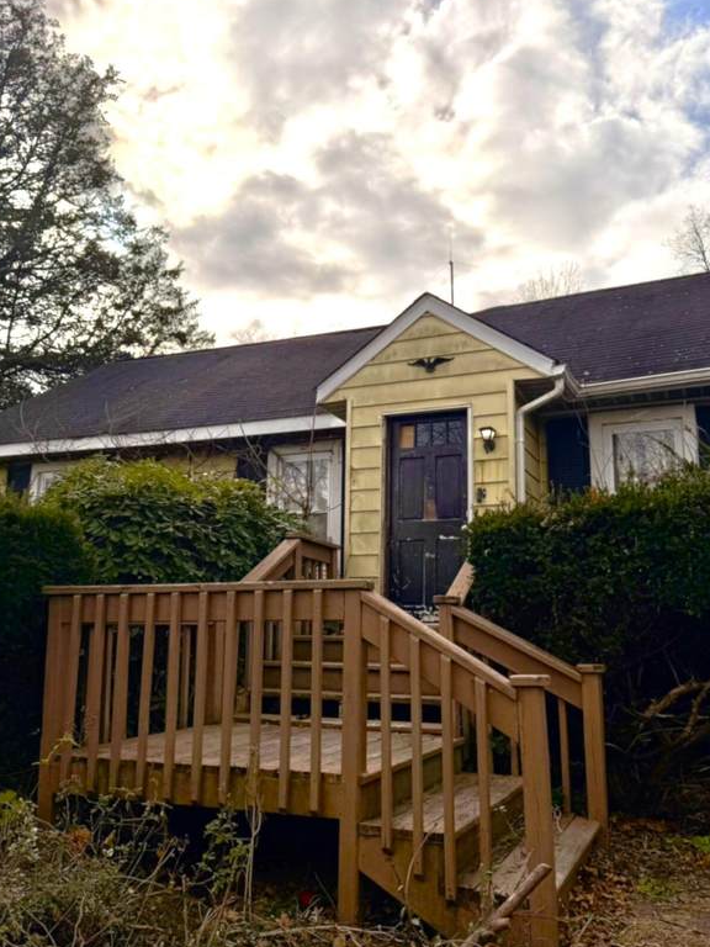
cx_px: 365
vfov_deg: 60.0
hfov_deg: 46.8
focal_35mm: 30
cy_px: 477
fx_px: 820
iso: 80
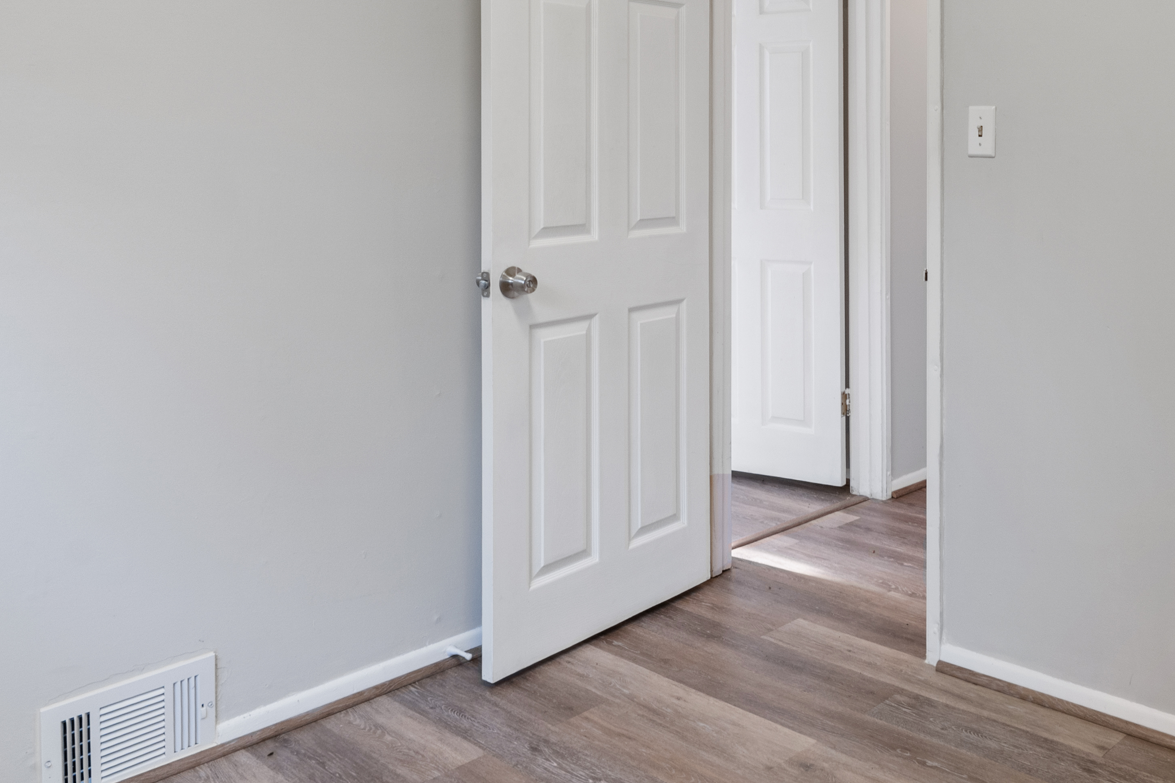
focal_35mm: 35
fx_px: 1142
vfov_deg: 36.3
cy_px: 132
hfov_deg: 52.9
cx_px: 820
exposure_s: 1/2.5
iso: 320
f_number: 7.1
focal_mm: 17
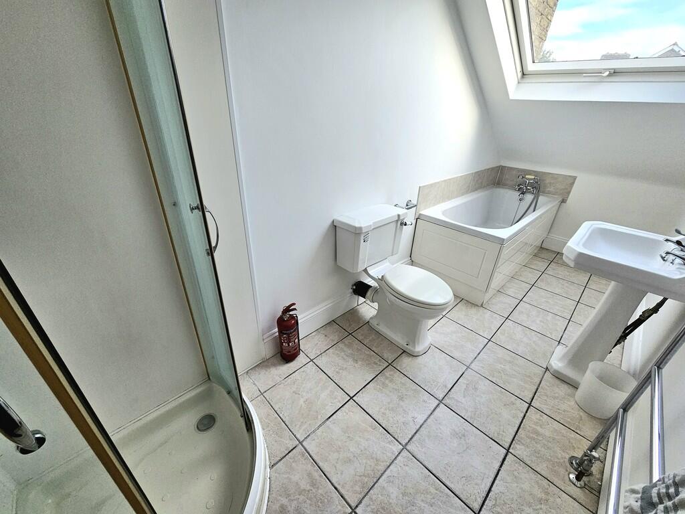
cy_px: 257
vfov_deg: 89.9
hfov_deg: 106.2
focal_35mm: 13
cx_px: 342
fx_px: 257
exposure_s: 1/370
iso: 80
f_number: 2.2
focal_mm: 2.2
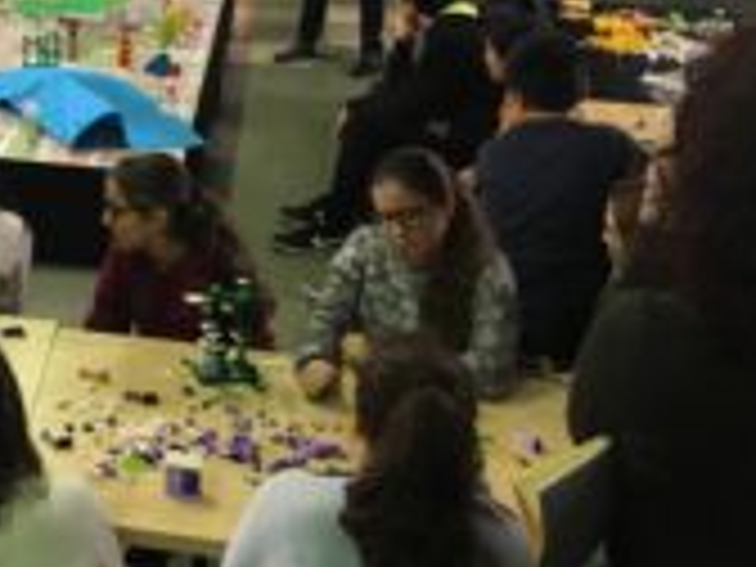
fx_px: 1507
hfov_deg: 25.9
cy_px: -50
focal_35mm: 69
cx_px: -86
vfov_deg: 20.4
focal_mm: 4.15
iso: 200
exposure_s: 1/25
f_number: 2.2
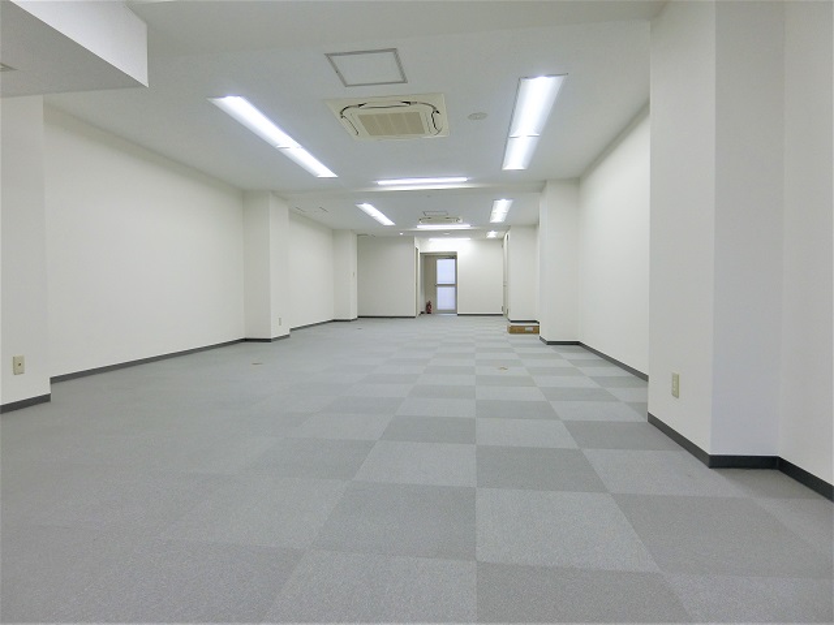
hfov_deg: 84.7
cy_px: 312
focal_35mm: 19
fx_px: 458
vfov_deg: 68.7
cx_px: 417
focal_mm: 4.06
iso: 100
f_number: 2.7
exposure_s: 1/125
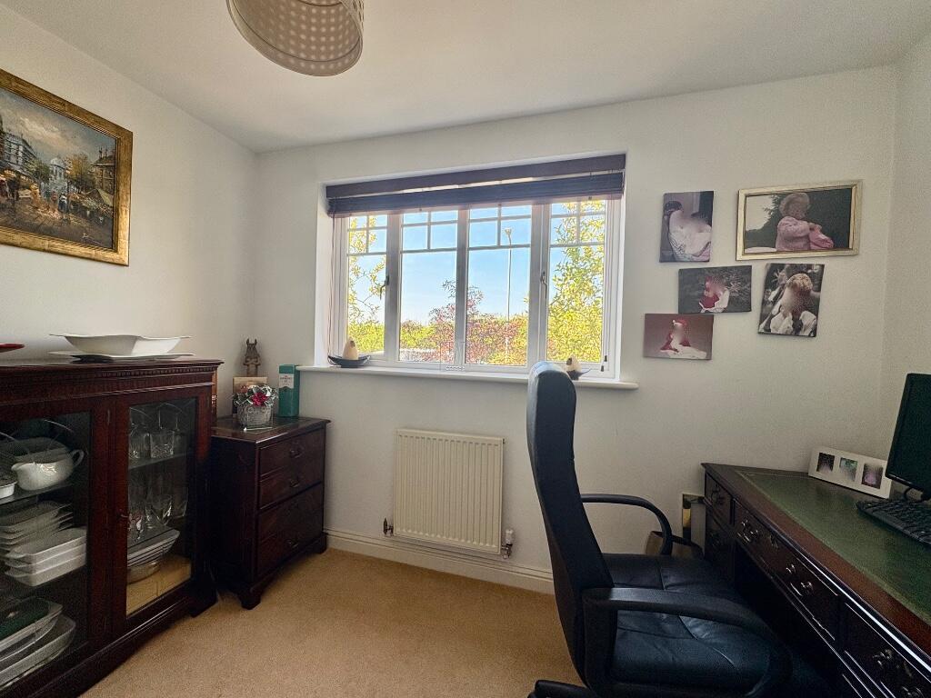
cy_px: 349
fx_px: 377
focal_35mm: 14
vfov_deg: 85.7
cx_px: 466
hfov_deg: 102.1
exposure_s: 1/99
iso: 125
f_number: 2.2
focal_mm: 2.22
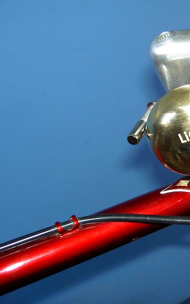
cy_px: 148
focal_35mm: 63
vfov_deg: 32.5
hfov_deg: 19.8
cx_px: 209
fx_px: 521
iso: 100
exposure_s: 1/59.5
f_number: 2.8
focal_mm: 8
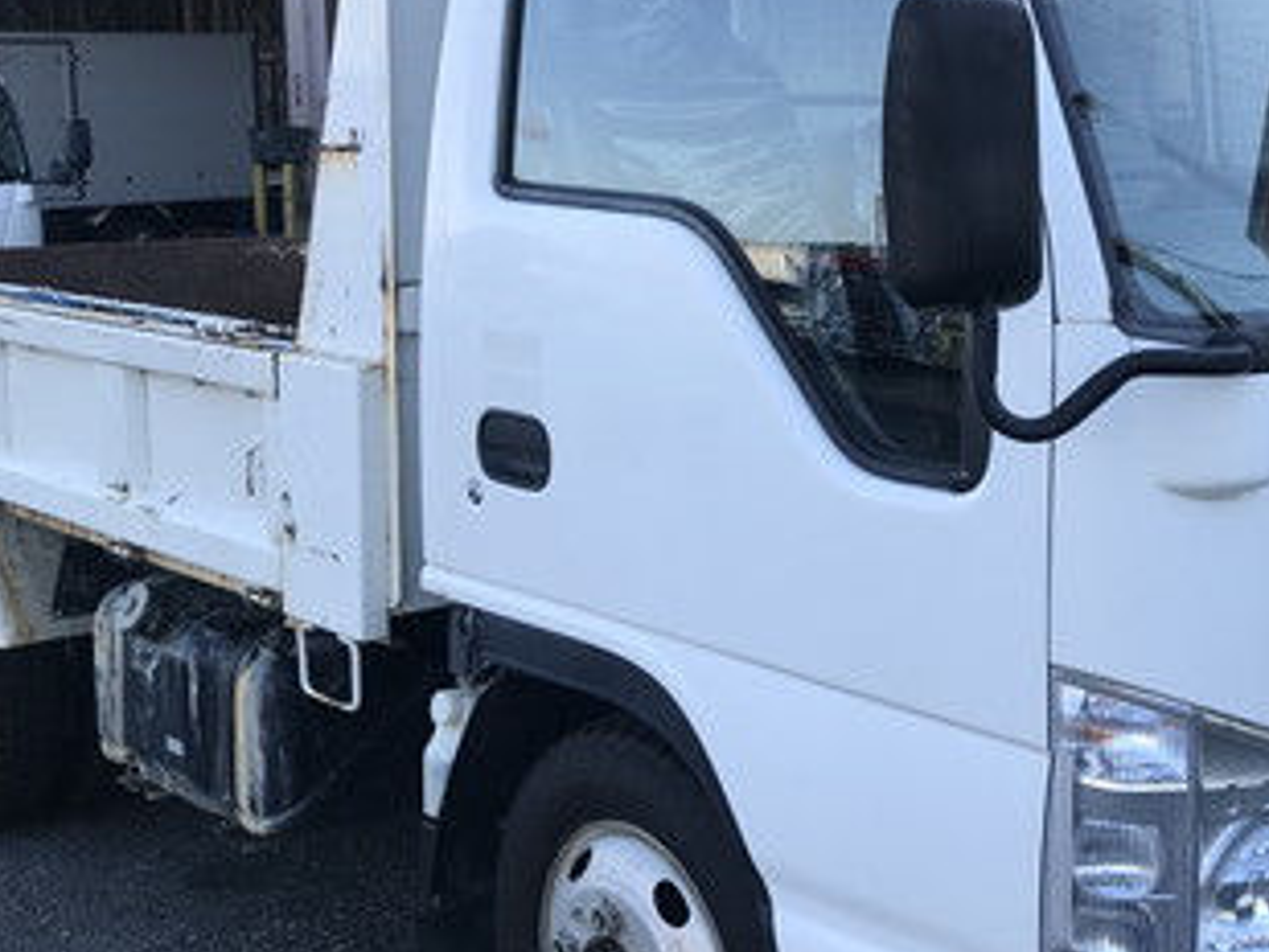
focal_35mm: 58
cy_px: 369
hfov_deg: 32.8
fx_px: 2127
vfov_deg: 25.2
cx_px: 883
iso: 20
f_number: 1.8
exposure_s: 1/416
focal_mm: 3.99
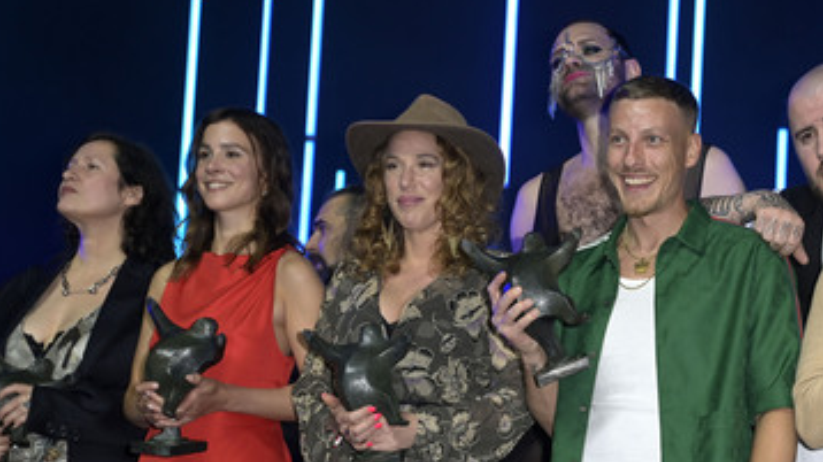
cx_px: 507
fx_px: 1898
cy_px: 297
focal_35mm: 87
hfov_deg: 24.4
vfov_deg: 13.9
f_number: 5.6
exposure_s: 1/250
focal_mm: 66
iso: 800
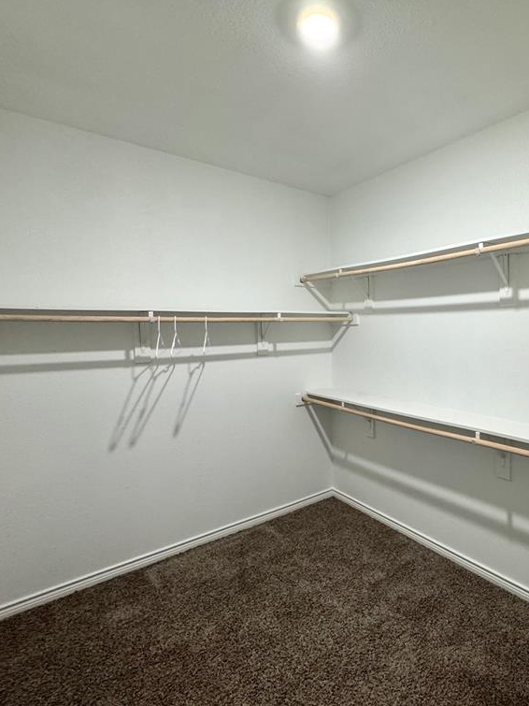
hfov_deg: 66.4
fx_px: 387
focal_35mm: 19
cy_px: 348
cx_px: 363
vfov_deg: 84.7
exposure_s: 1/60
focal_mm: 2.22
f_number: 2.2
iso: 250
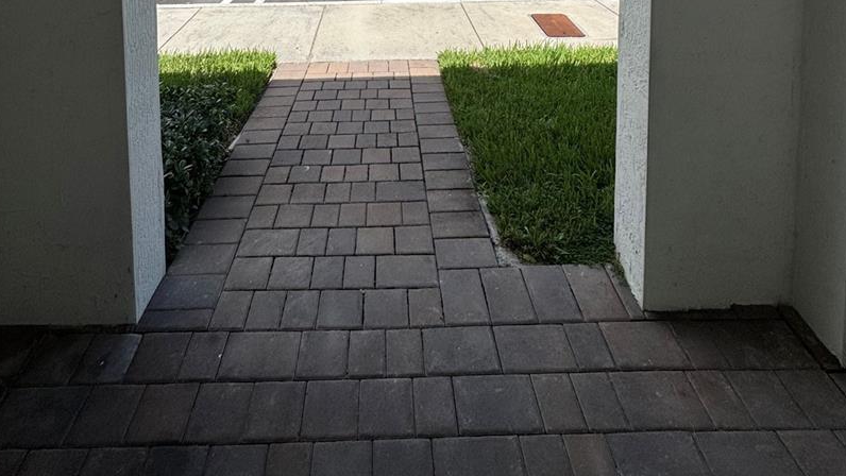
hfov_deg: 78.6
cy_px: -136
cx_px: 395
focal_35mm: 23
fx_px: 516
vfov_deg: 35.1
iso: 50
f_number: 2.2
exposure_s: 1/3390
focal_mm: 2.22
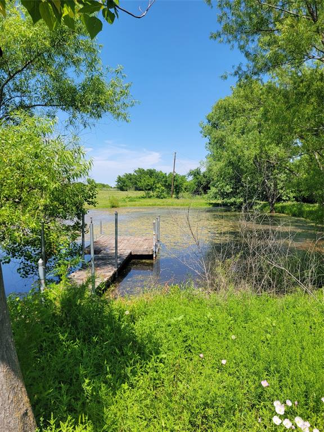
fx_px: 300
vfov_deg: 71.6
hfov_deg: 56.8
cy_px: 216
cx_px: 162
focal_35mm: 24
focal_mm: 6.7
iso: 16
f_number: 1.8
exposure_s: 1/677
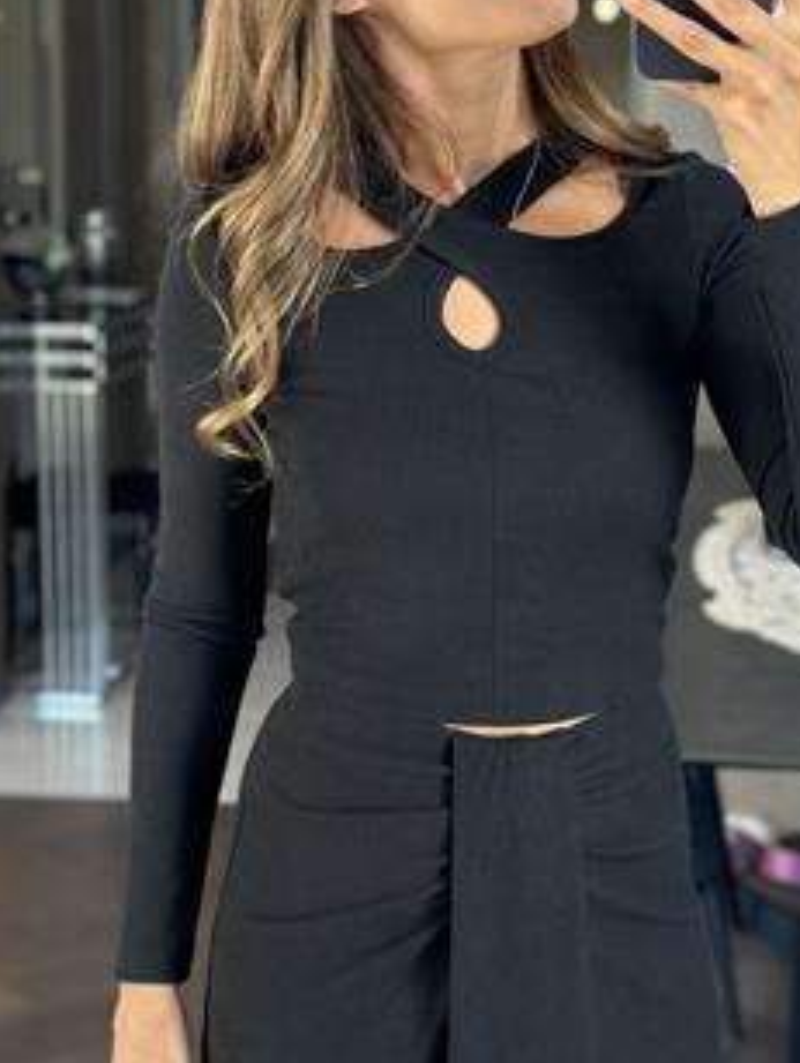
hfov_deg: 18.7
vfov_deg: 24.7
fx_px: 2429
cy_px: 450
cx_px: 485
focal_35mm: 79
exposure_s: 1/121
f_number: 1.78
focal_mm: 6.86
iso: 125
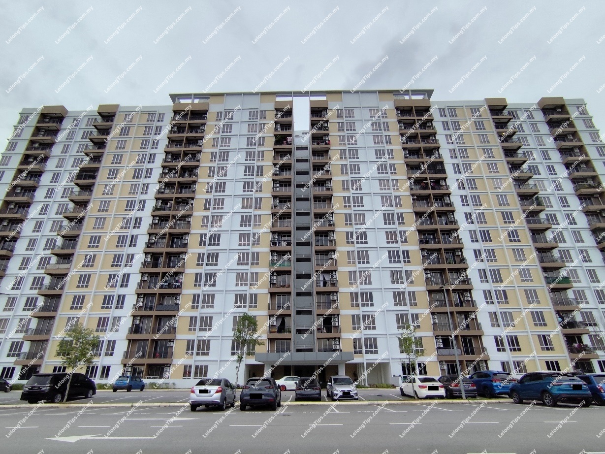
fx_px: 280
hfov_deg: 94.5
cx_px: 302
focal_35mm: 16
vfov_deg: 78.1
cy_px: 227
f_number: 2.2
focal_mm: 1.65
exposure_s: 1/1244
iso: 50
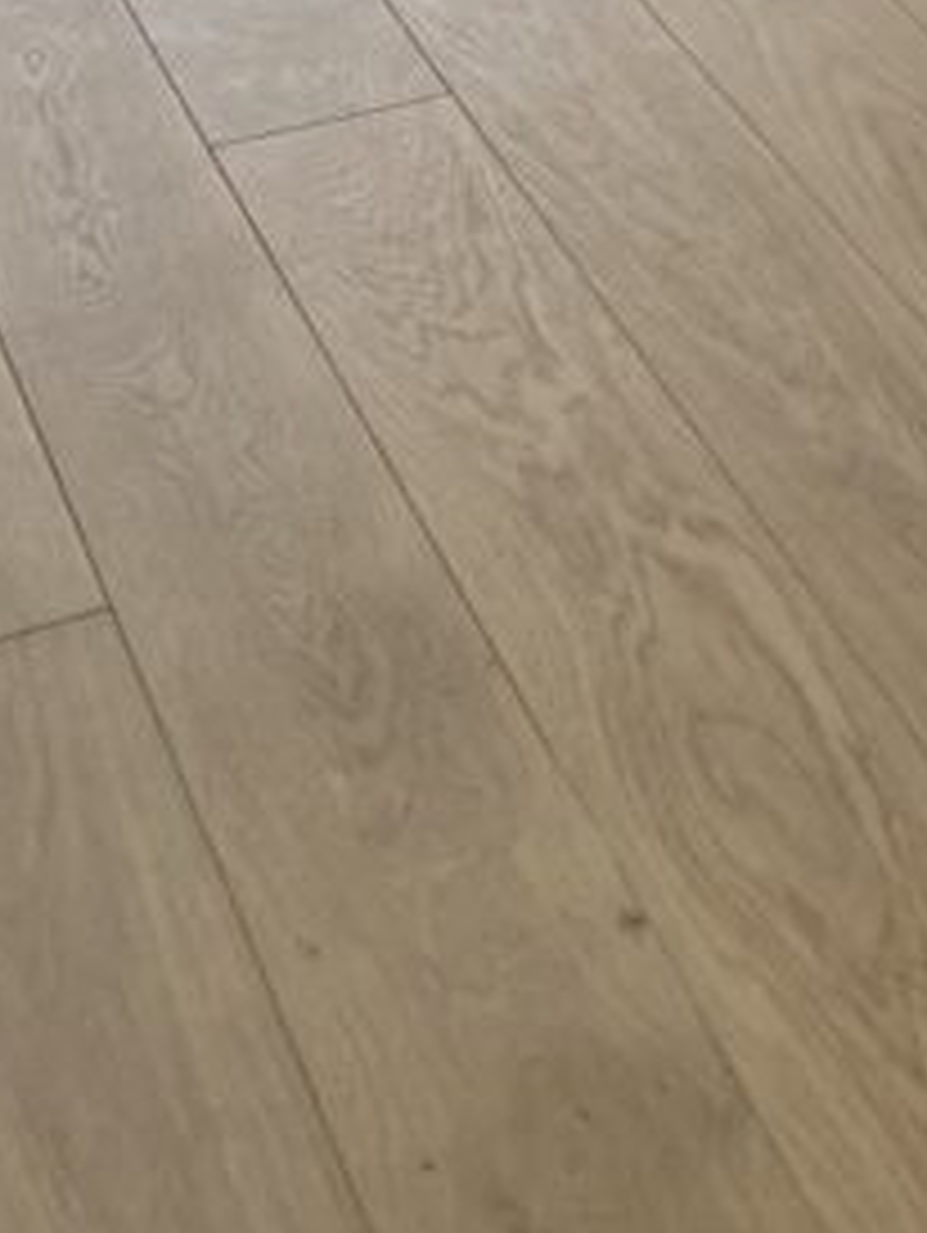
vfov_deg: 16.5
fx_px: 3458
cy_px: -1062
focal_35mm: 97
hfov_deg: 14.1
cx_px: 1454
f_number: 1.8
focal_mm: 4.25
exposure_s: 1/104
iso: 125
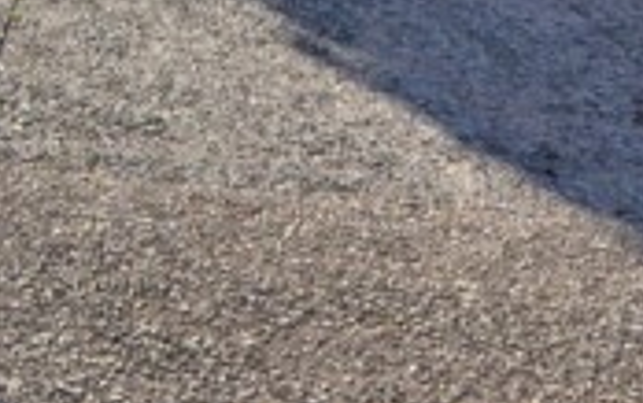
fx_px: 1602
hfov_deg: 22.0
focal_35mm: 91
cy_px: -568
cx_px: 22
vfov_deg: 11.7
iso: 100
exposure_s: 1/125
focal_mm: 13
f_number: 6.3
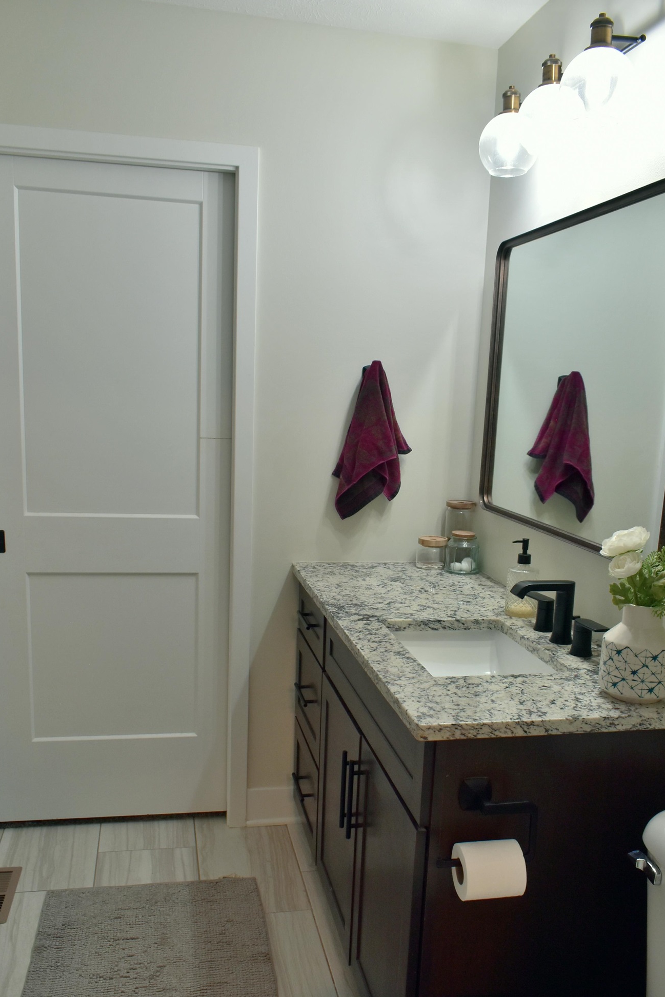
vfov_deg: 58.3
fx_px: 886
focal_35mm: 32
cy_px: 587
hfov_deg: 41.1
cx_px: 344
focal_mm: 18
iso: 400
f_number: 7.1
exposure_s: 1/25
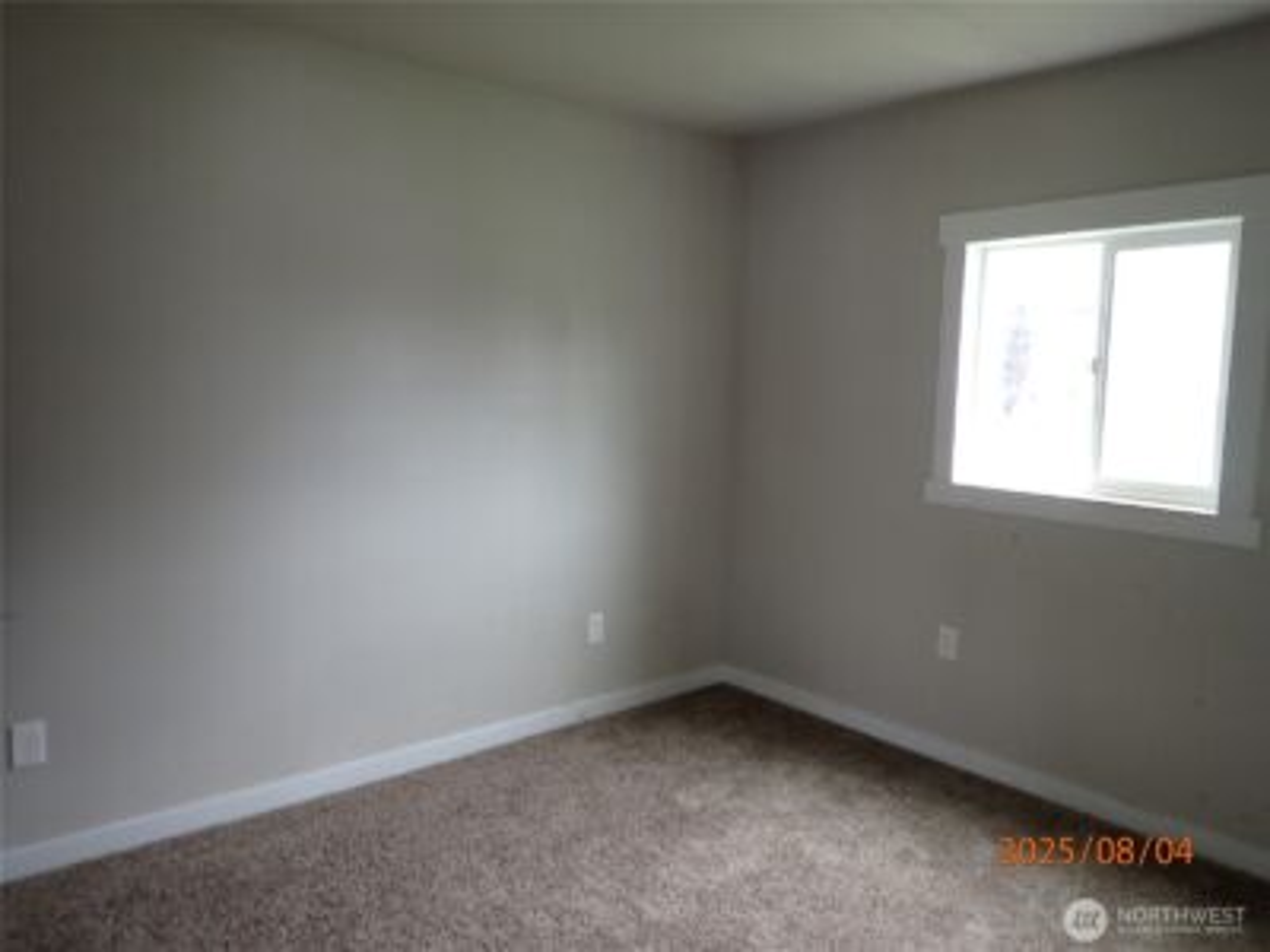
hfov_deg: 69.4
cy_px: 476
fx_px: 917
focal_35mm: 25
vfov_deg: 54.9
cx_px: 635
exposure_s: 1/30
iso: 200
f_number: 2
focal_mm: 4.5
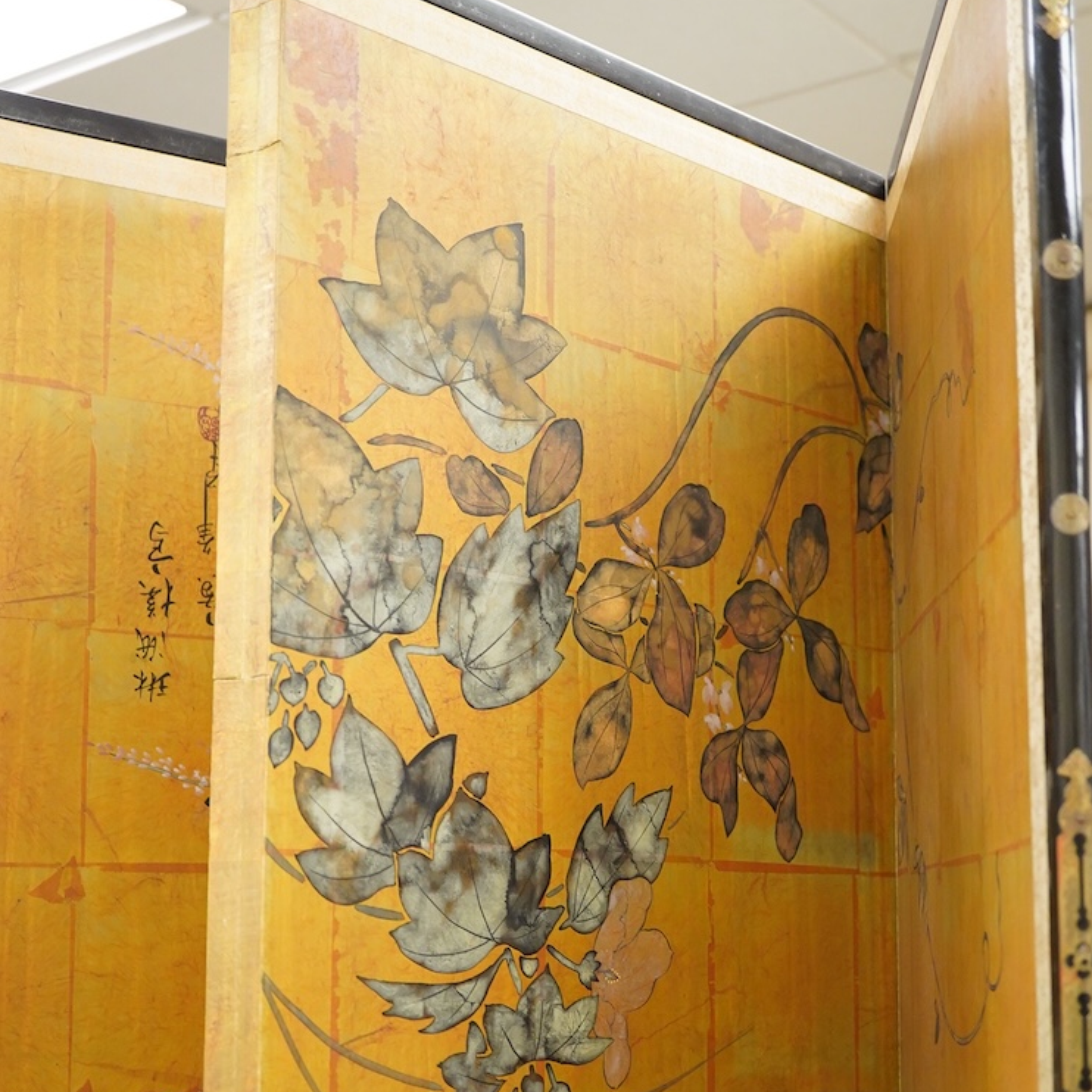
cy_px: 688
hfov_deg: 29.6
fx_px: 2070
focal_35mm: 58
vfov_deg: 29.4
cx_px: 546
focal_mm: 30
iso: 2500
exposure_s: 1/125
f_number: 4
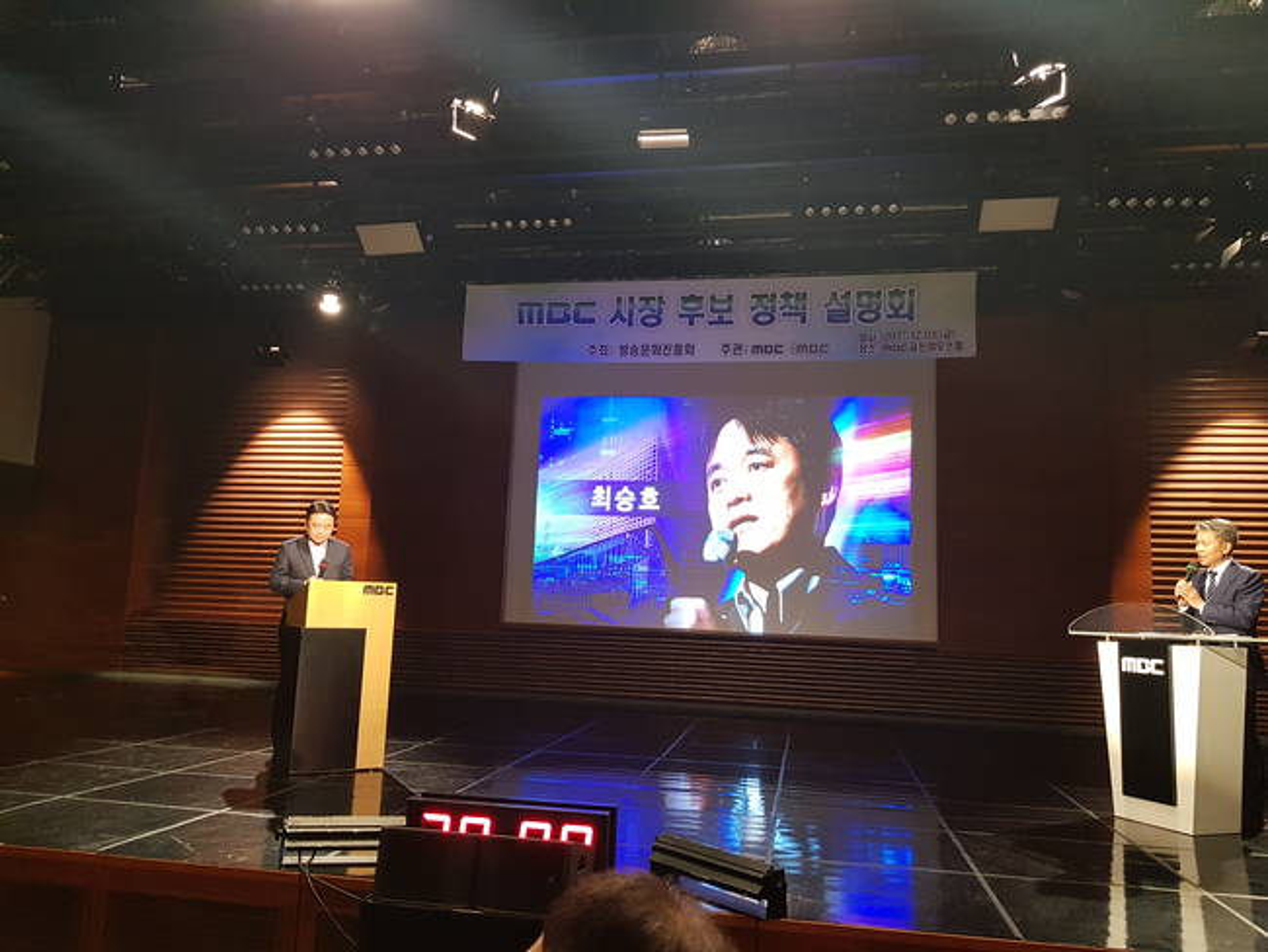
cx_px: 634
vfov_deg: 53.1
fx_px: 953
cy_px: 476
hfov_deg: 67.3
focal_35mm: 26
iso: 200
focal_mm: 4.2
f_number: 1.7
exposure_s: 1/30
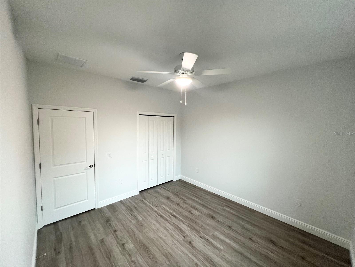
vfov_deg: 89.9
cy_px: 134
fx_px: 133
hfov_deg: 106.2
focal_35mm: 13
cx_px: 178
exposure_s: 1/60
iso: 200
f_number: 1.8
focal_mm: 1.57
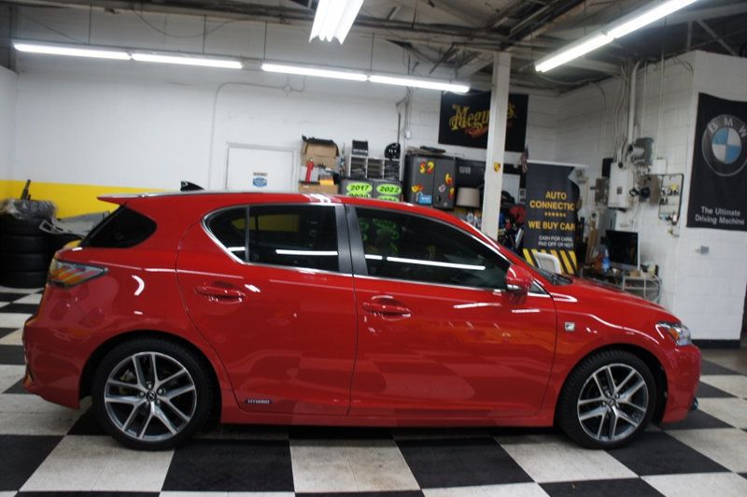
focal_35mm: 27
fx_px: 560
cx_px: 374
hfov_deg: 67.4
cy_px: 248
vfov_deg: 47.9
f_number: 3.5
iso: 250
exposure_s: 1/30
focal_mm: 18
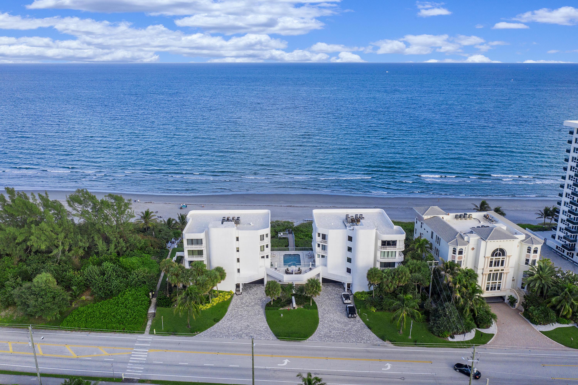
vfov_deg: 46.4
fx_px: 449
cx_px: 289
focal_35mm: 28
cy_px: 192
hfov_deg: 65.5
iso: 100
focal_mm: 10.26
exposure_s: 1/320
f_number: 6.3
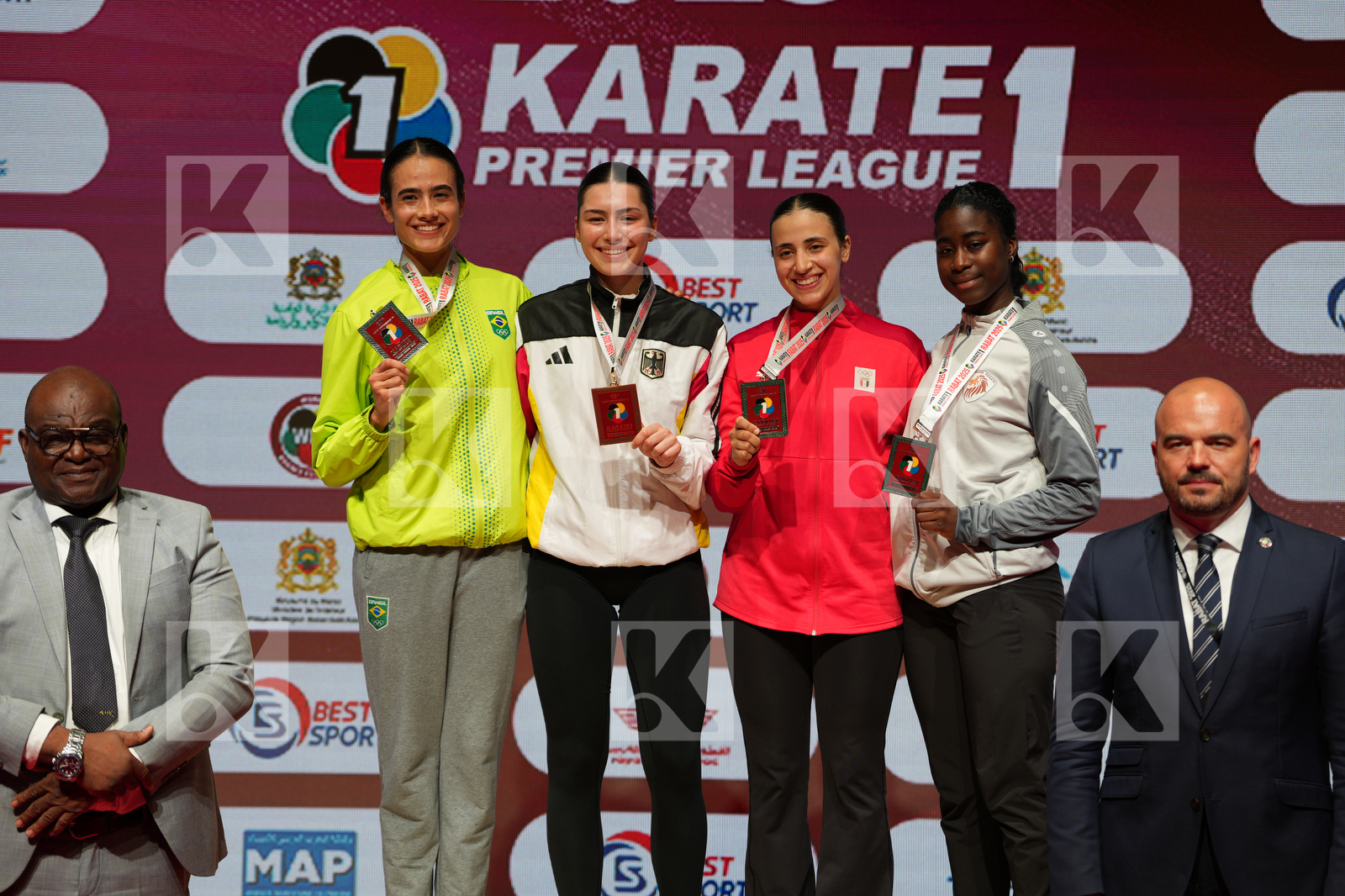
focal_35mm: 118
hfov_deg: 17.4
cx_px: 672
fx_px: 4407
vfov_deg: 11.6
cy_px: 448
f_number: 2.8
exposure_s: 1/250
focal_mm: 118
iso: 125
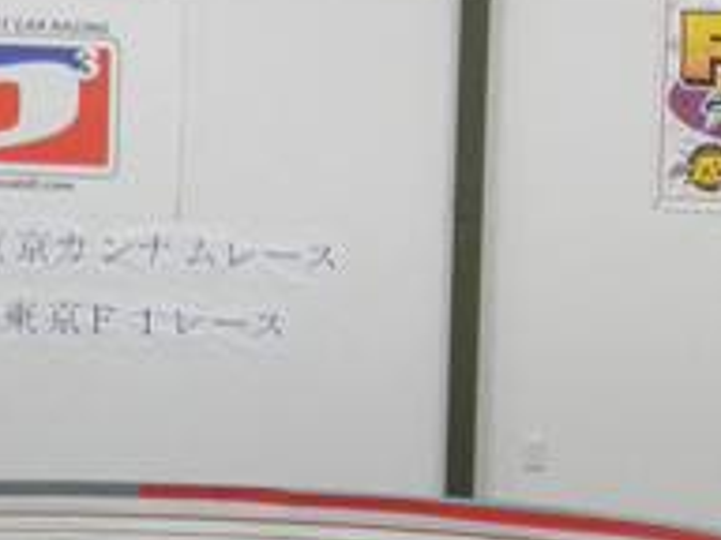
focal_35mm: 181
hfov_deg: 10.5
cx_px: 1100
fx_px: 3770
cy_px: 664
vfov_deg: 8.1
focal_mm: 6.1
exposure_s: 1/20
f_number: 3.5
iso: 200
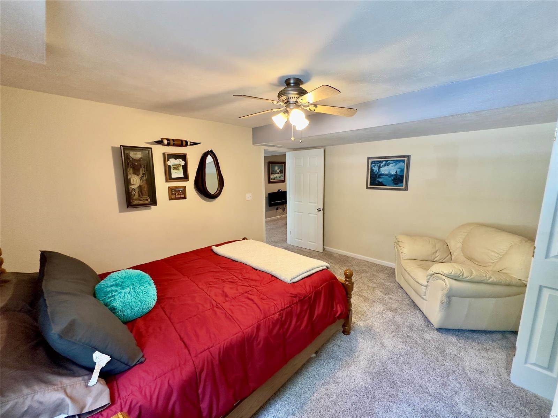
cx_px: 279
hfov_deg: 102.1
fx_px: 226
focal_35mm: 14
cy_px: 209
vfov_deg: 85.7
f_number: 2.2
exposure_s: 1/60
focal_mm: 2.22
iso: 320
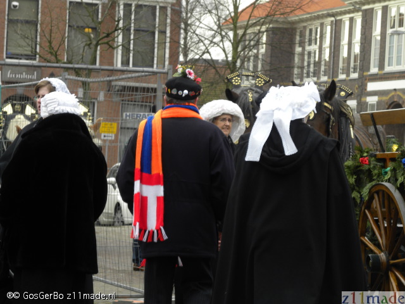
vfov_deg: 9.2
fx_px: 1895
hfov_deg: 12.2
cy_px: 152
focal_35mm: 162
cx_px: 202
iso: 64
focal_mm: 28.8
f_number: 4.5
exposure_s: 1/90.4
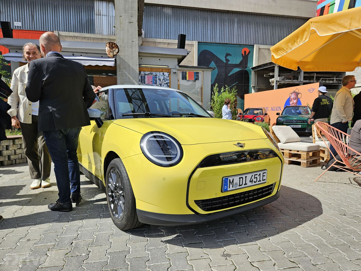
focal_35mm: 23
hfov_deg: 73.9
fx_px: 240
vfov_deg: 58.9
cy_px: 136
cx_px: 180
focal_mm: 5.4
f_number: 1.8
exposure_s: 1/1011
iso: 25
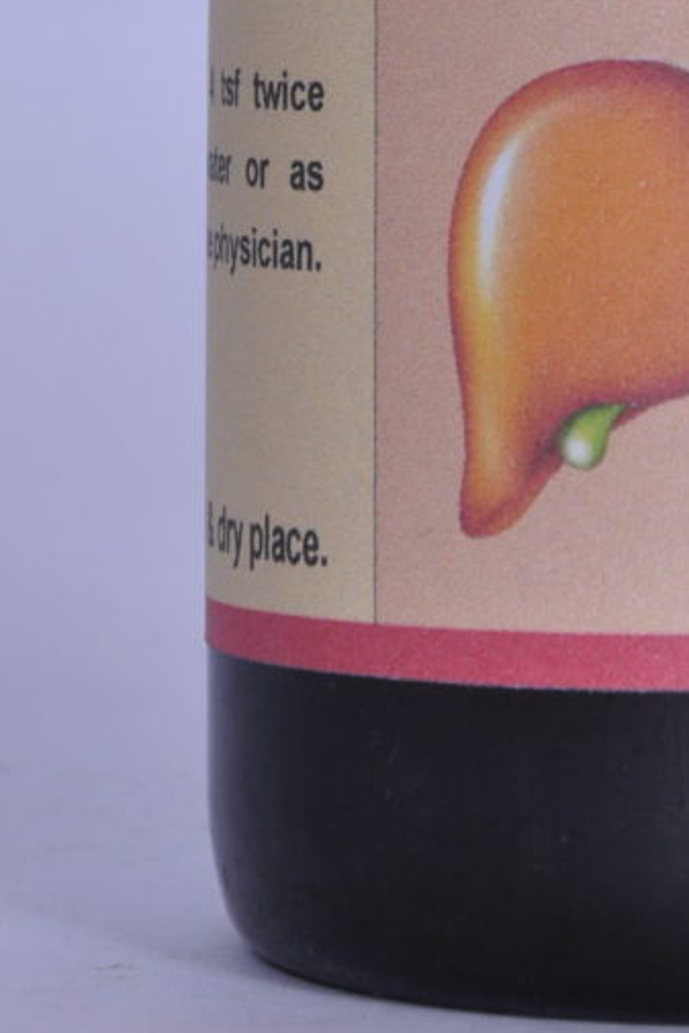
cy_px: -333
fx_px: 9797
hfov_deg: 4.0
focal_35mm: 342
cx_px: 742
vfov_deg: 6.0
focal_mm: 75
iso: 250
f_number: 10
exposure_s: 1/160
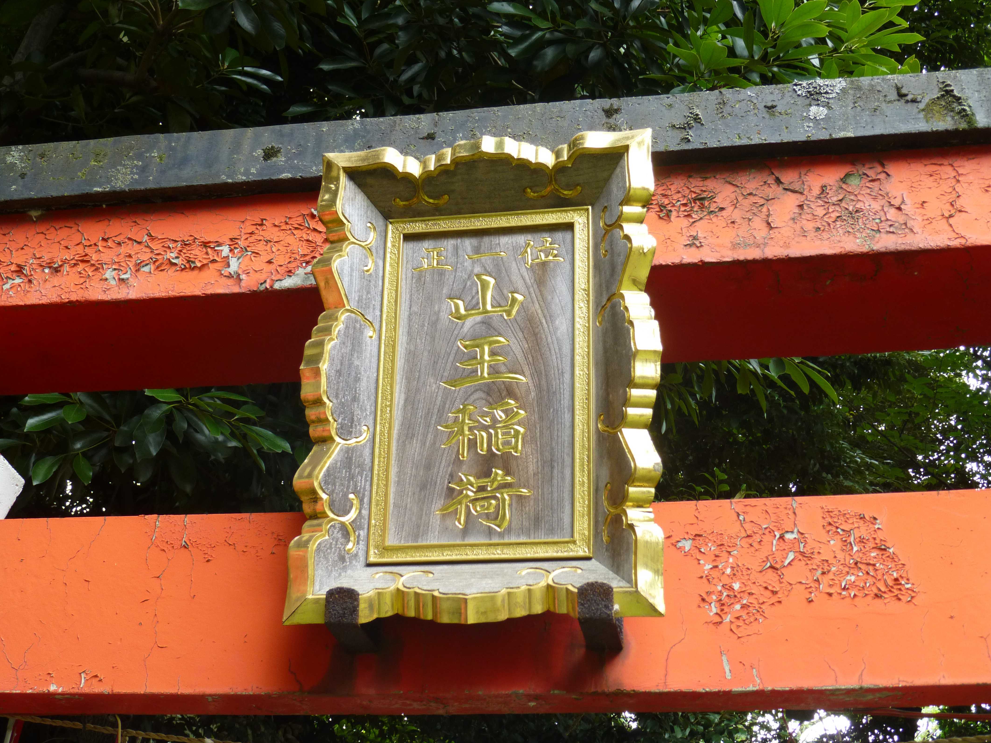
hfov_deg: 38.9
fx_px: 1403
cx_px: 494
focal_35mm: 49
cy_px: 367
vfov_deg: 29.7
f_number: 4
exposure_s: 1/60
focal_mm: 8.6
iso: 160
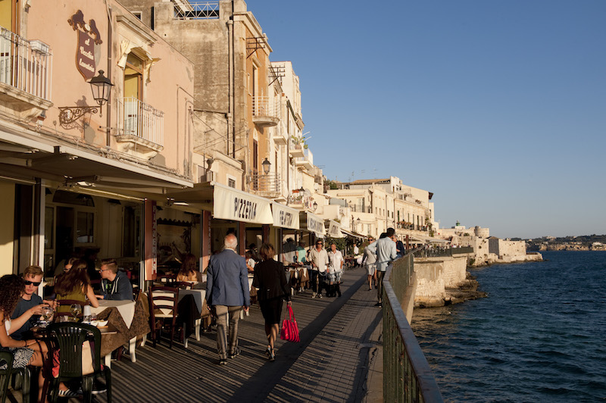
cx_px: 303
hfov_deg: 50.7
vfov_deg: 35.0
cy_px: 202
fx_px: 639
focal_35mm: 38
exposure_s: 1/320
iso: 200
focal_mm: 38
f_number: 11
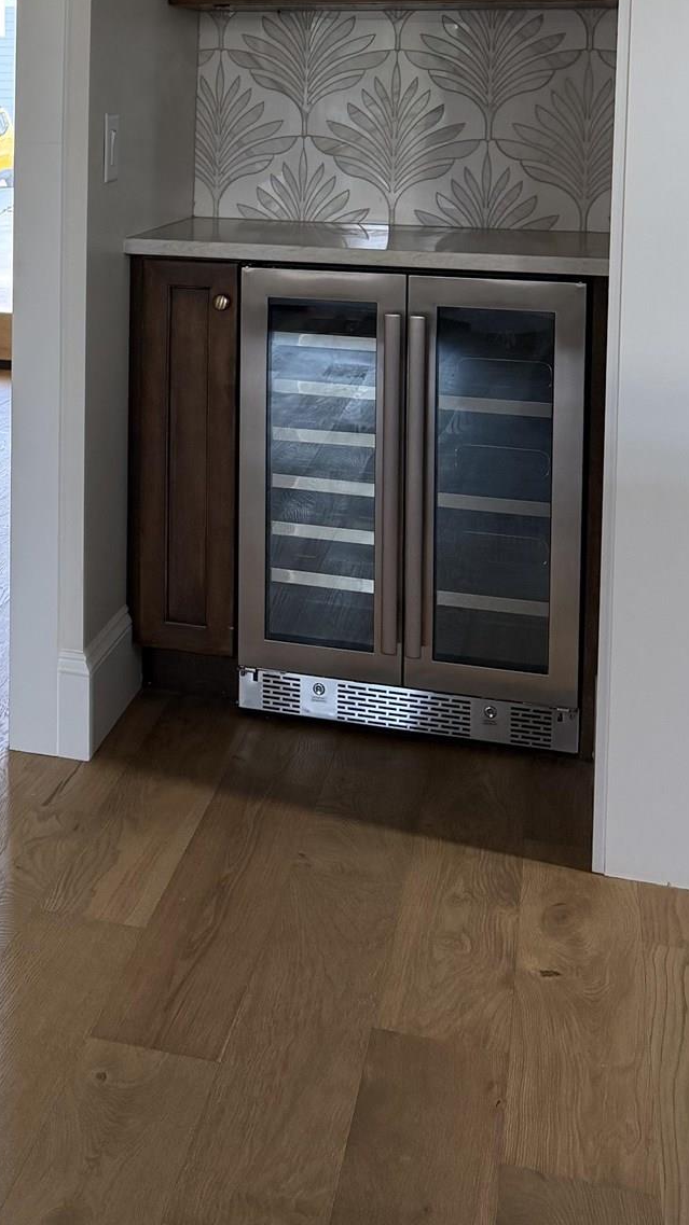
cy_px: 165
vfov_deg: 37.1
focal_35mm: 53
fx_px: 1723
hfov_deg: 21.5
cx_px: -64
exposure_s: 1/65
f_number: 1.78
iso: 200
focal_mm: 6.76
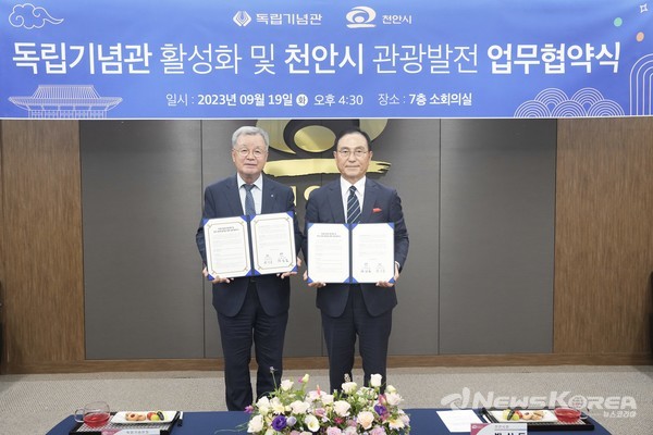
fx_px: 635
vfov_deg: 37.9
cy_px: 218
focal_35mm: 35
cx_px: 326
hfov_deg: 54.4
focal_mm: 35
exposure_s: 1/200
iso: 3200
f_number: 4
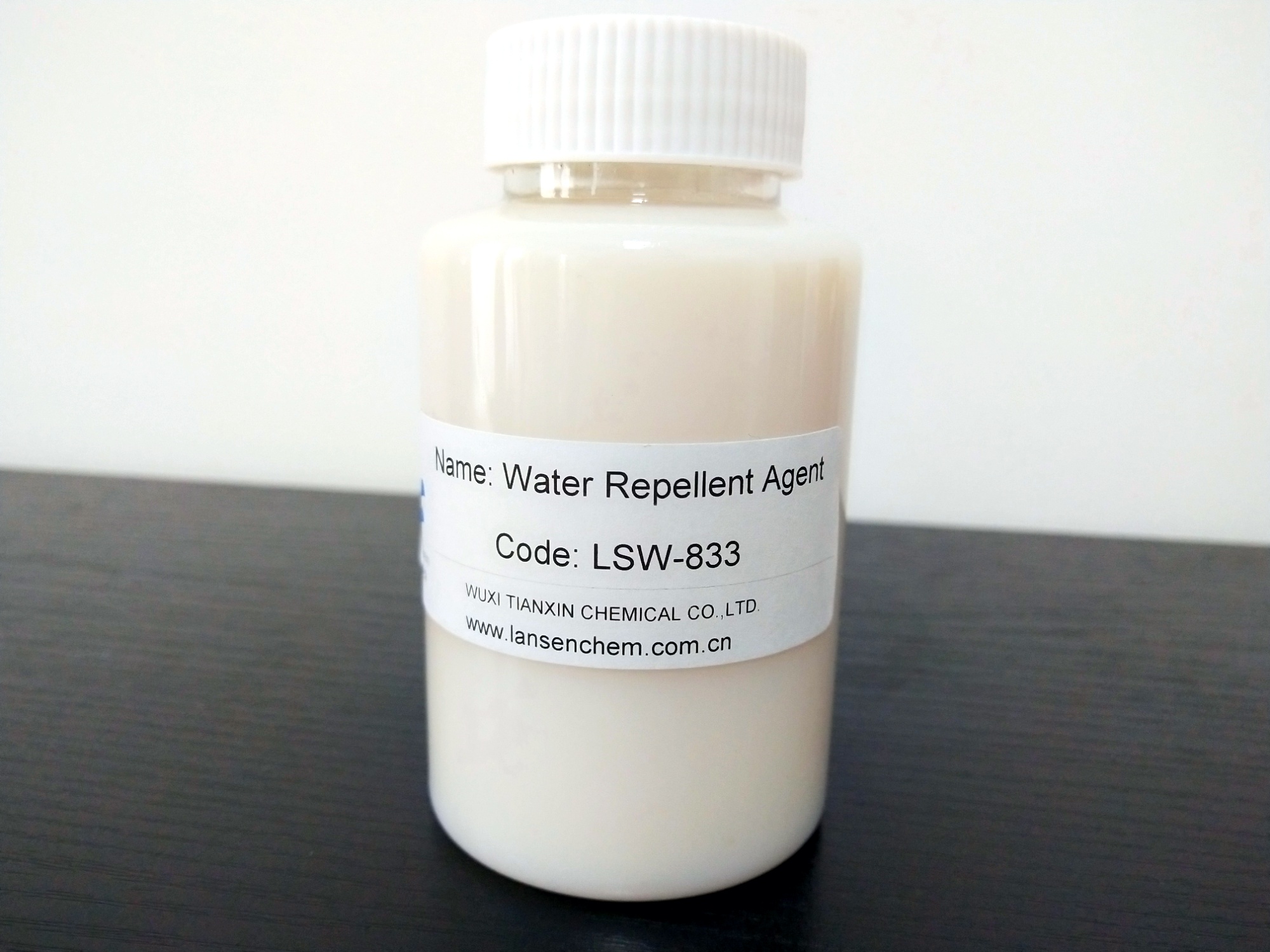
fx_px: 1101
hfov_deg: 60.0
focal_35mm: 30
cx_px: 635
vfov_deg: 46.8
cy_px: 476
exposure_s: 1/50
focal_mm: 3.95
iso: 193
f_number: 1.8
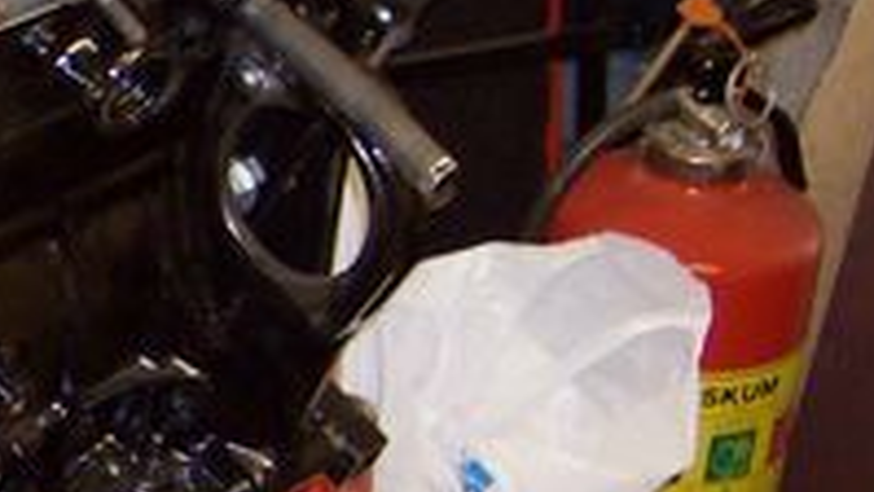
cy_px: 327
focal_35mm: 126
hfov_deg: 16.0
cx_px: -307
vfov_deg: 9.6
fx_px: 2920
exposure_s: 1/60
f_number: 2.8
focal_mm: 6
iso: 200
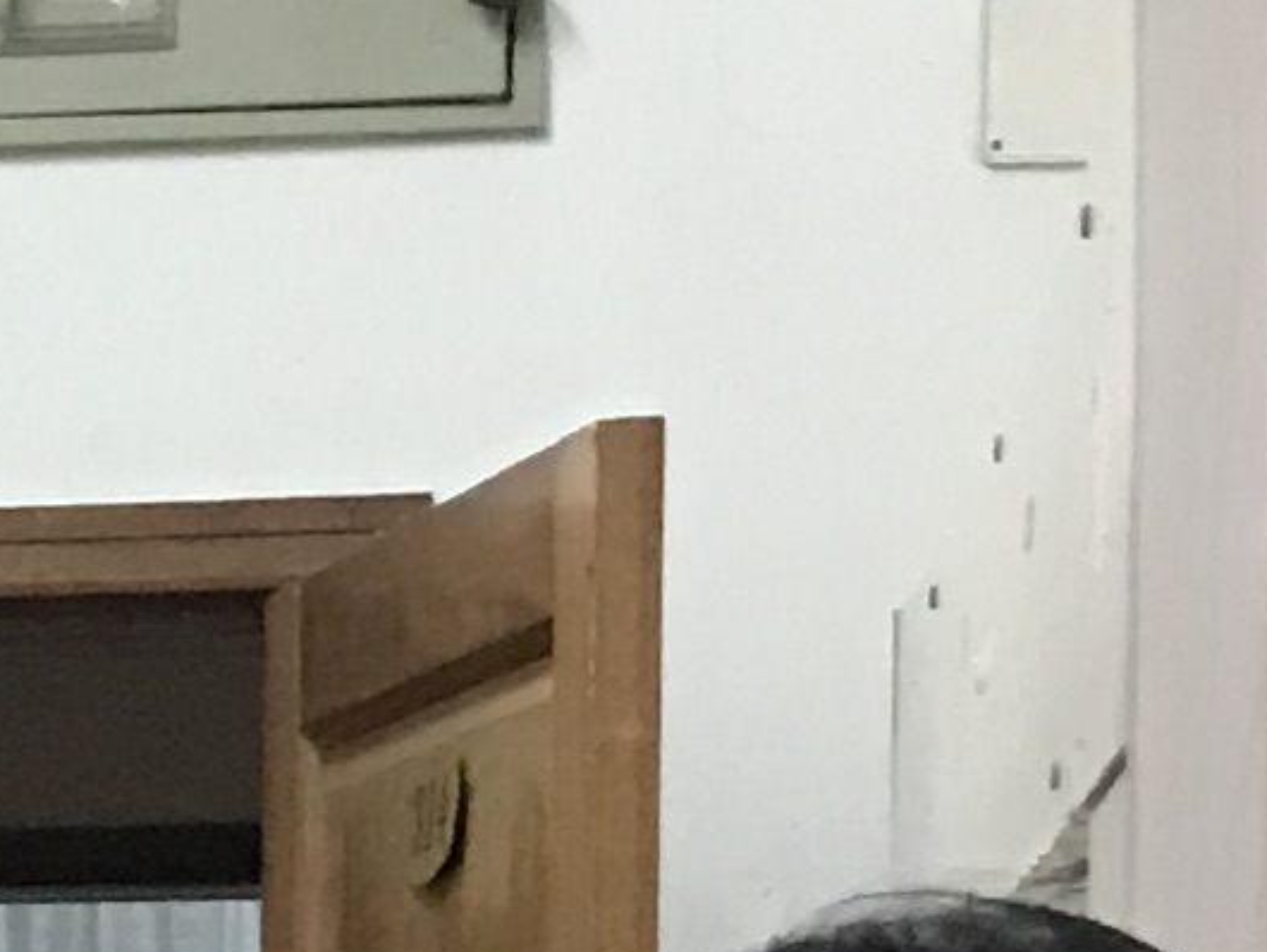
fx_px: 7800
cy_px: 1617
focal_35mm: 213
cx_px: -1394
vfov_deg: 6.8
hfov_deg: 8.7
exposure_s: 1/17
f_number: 1.8
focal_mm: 3.99
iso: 100
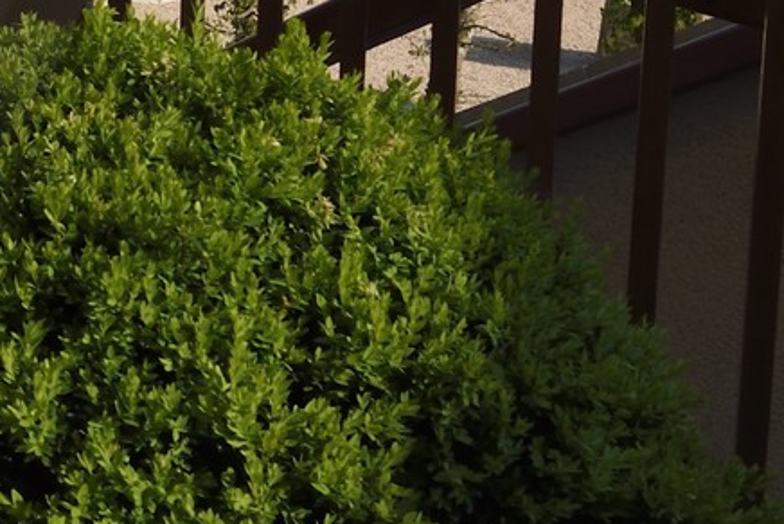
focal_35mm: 110
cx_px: -611
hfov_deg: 15.9
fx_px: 2396
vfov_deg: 11.9
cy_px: -263
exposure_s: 1/250
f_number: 14
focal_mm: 30
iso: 200
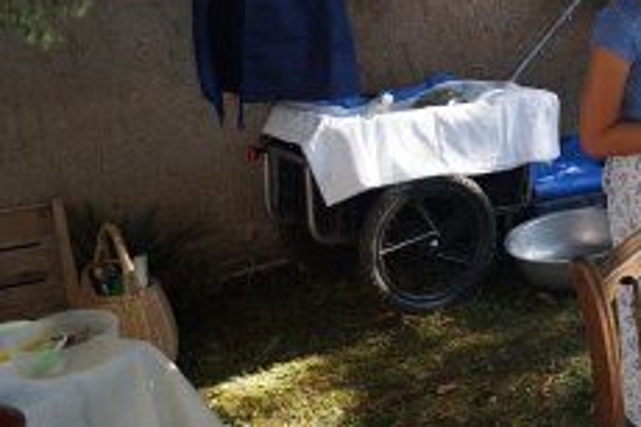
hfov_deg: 23.4
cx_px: 870
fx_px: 1334
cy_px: 31
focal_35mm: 75
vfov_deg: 17.8
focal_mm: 18
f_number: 4
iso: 200
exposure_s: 1/160
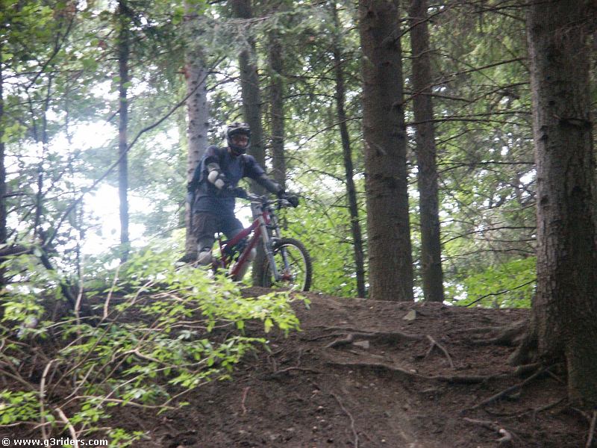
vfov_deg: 7.5
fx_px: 3415
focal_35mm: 198
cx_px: 298
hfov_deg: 10.0
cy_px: 224
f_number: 3.5
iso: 200
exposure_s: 1/30
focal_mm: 50.07
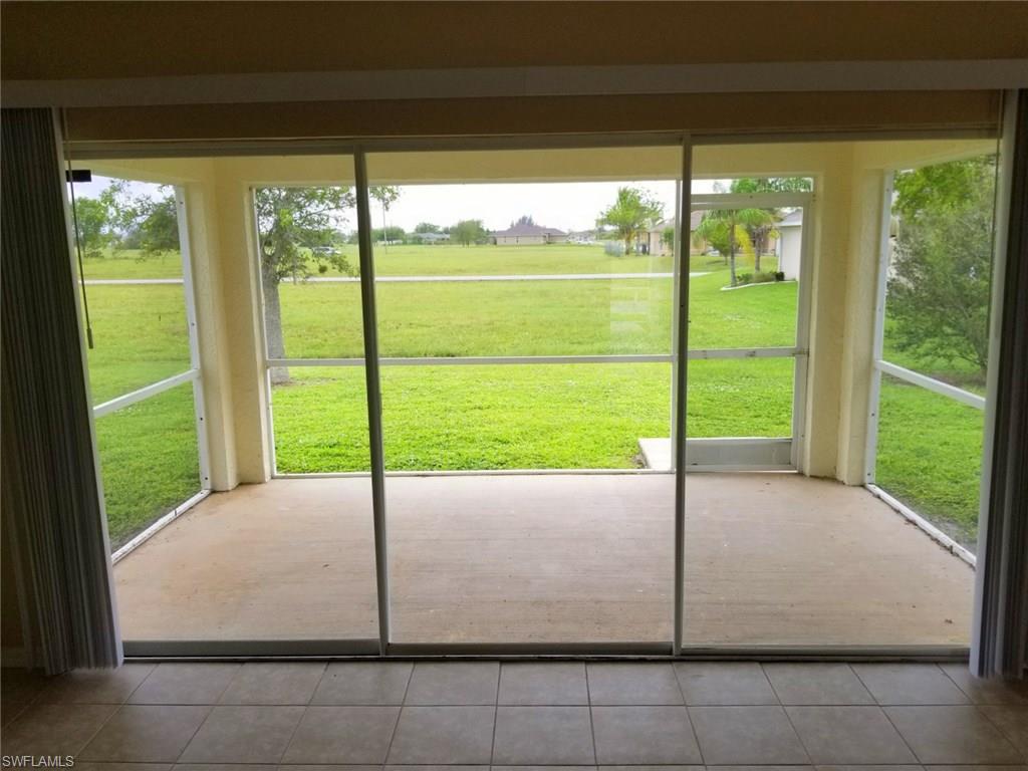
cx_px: 514
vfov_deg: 53.1
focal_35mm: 26
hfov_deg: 67.3
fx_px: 772
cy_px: 386
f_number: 1.7
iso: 50
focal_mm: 4.3
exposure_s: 1/225
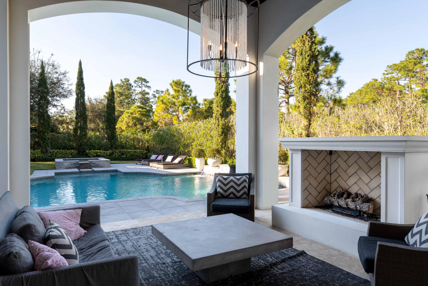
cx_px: 214
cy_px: 143
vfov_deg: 53.1
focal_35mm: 24
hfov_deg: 73.7
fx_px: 285
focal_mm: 24
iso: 100
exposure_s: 1/25
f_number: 13
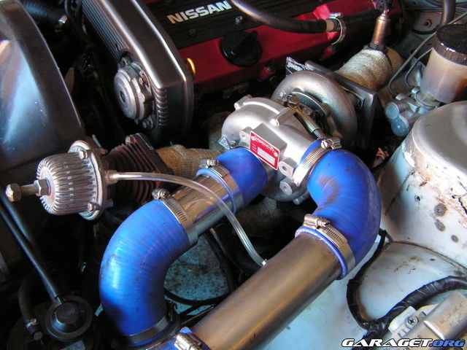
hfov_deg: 49.0
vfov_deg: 37.7
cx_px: 234
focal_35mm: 38
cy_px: 175
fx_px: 513
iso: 200
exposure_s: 1/30
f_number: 2.8
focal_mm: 6.3
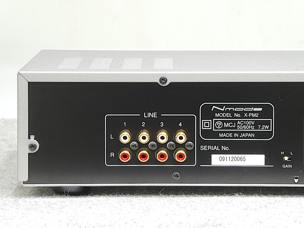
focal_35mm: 160
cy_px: 114
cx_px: 152
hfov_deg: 12.3
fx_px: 1405
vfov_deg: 9.3
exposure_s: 1/3.2
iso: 200
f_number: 5.5
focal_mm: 28.7
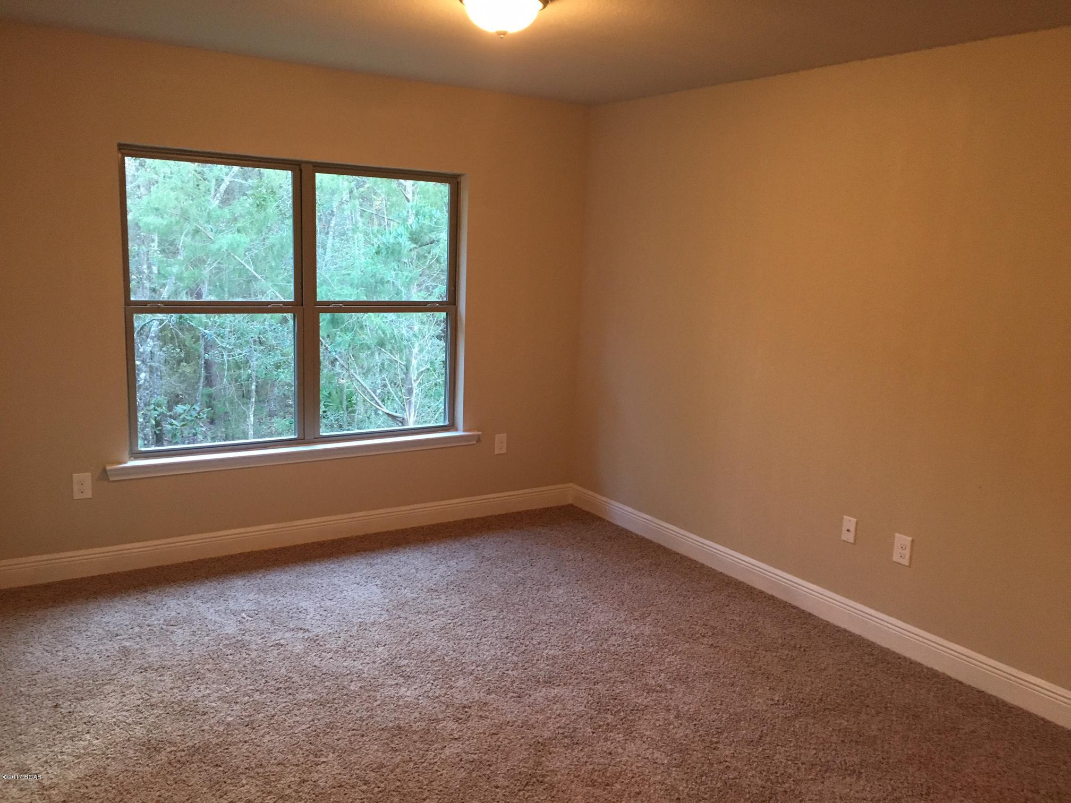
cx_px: 536
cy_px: 402
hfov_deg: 61.7
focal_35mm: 29
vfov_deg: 48.2
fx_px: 897
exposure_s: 1/30
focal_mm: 4.15
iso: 125
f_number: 2.2
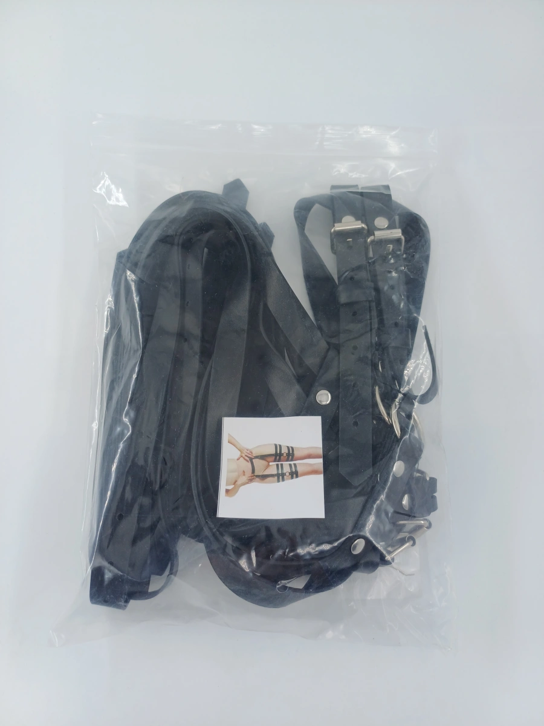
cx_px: 272
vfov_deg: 69.4
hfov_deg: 54.9
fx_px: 524
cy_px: 363
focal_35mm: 25
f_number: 1.8
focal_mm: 4.65
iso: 50
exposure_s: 1/336
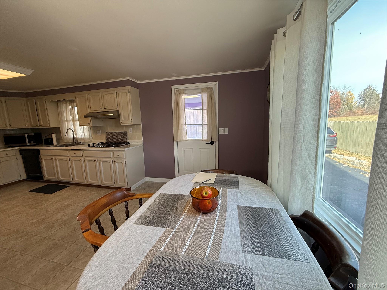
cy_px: 145
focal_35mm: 14
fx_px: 157
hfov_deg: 102.1
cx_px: 194
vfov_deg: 85.7
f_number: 2.2
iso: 125
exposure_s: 1/120
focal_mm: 2.22
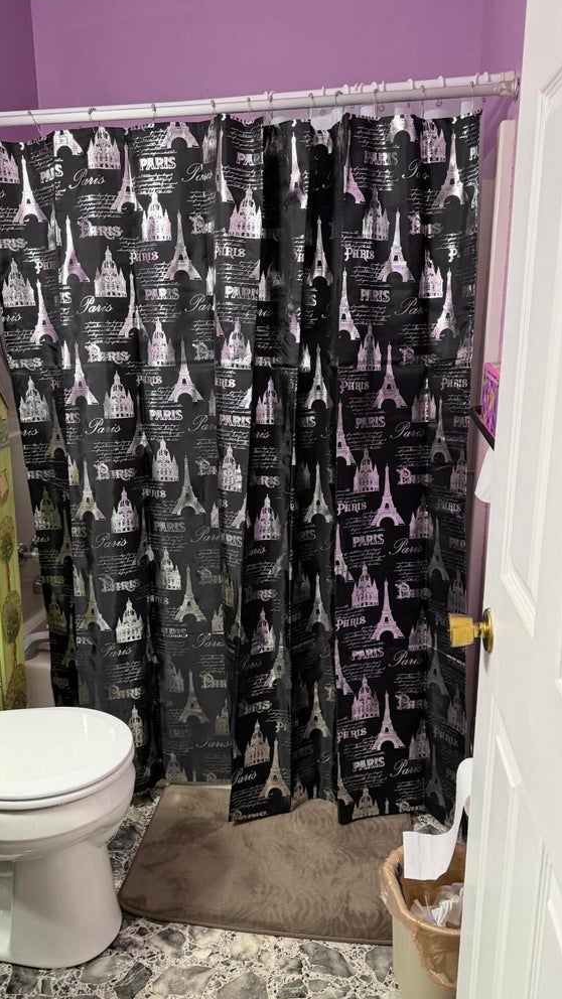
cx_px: 257
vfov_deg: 69.9
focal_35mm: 27
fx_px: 715
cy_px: 491
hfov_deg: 42.9
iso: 250
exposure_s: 1/60
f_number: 1.78
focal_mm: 6.76
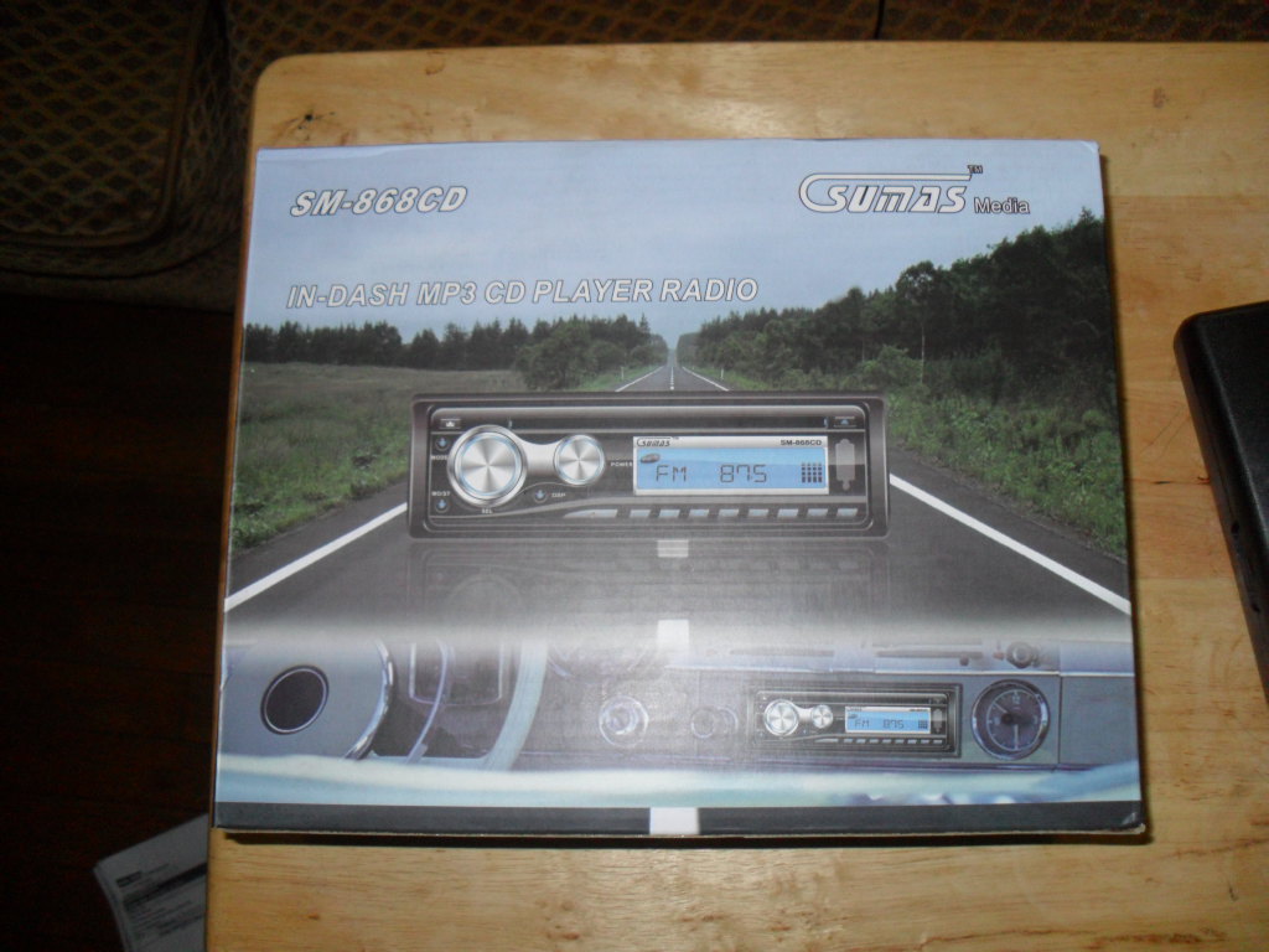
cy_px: 476
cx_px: 634
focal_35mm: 35
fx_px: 1283
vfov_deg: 40.7
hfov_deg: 52.6
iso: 200
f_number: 3
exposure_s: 1/45
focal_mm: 6.3
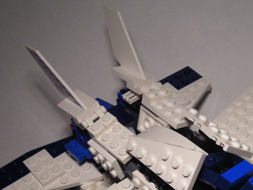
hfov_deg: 22.6
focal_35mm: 86
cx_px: 175
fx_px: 629
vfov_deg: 16.9
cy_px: 176
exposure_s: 1/24.5
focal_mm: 6.3
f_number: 3.2
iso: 200
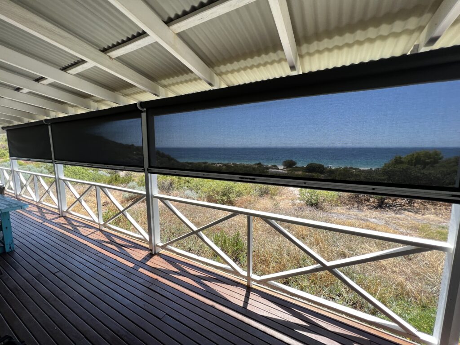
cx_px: 230
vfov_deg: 89.9
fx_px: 173
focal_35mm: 13
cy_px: 172
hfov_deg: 106.2
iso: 32
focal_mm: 1.57
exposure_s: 1/501
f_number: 1.8
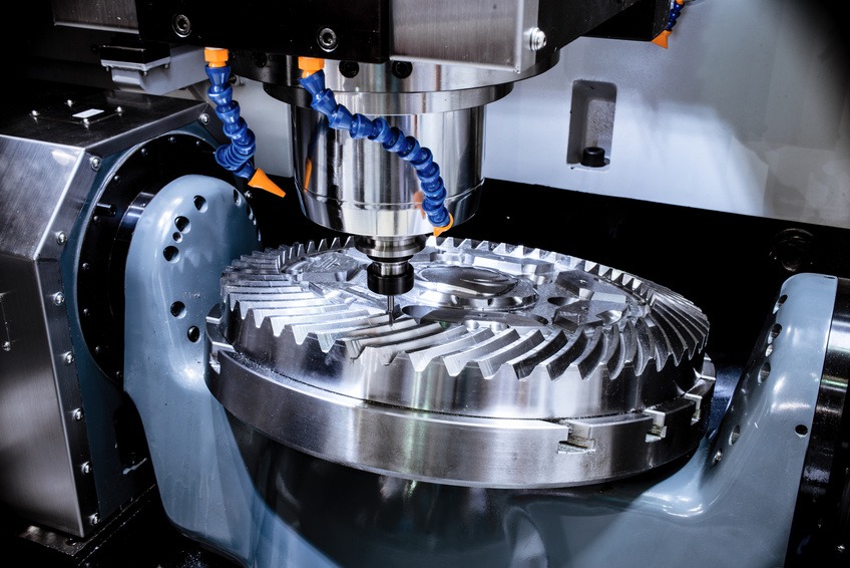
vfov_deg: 33.4
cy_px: 284
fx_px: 945
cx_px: 425
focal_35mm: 40
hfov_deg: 48.4
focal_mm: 40
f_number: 14
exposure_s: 3
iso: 100
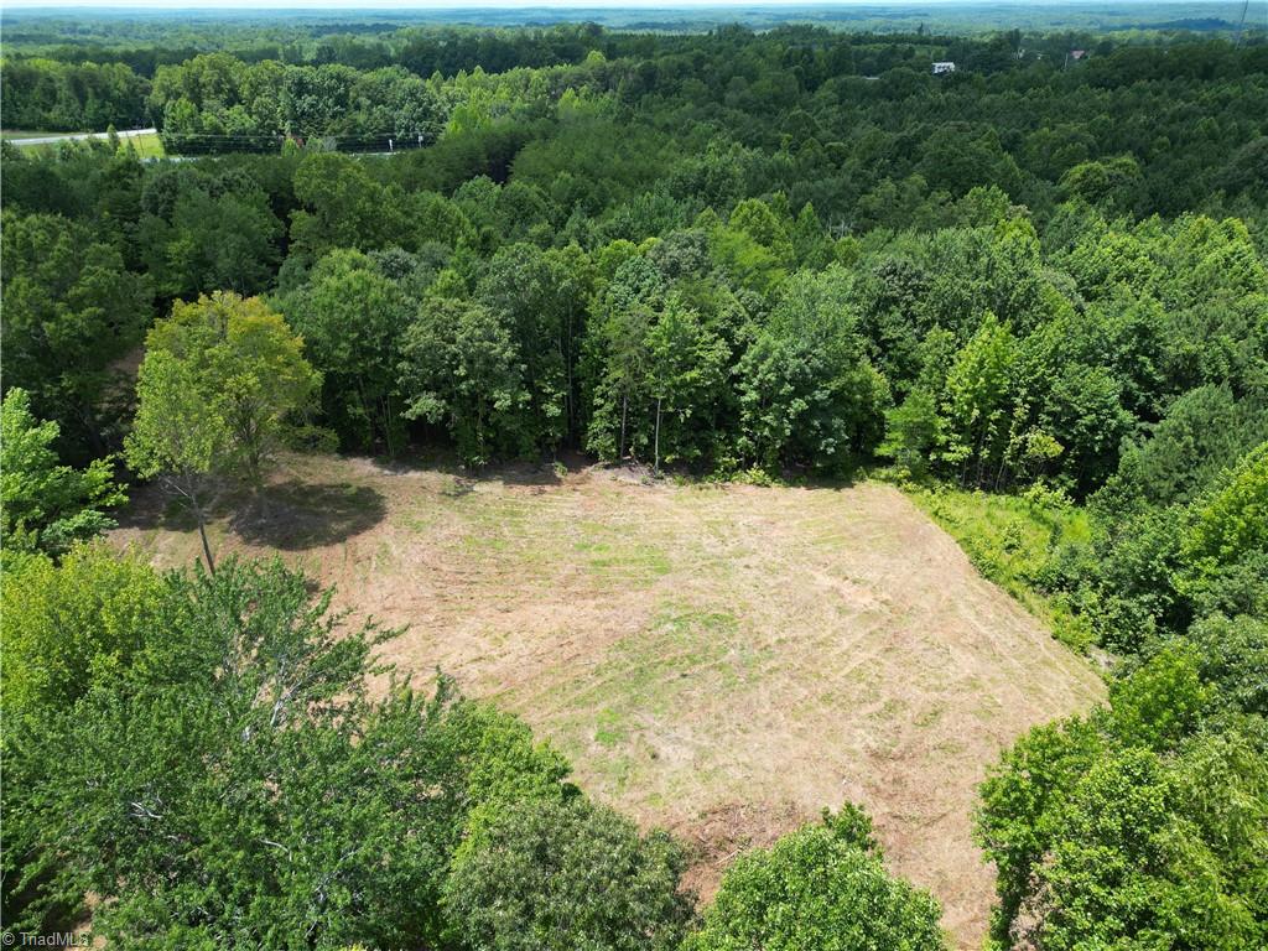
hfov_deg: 71.6
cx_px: 634
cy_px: 476
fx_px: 879
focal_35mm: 24
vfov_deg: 56.8
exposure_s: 1/1250
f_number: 1.7
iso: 100
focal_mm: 6.72
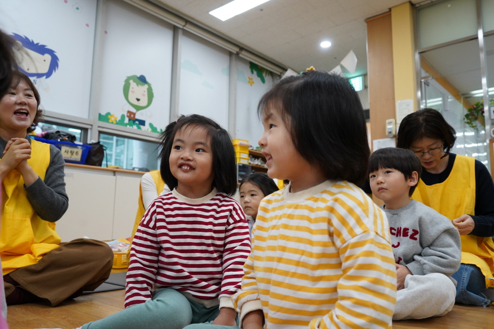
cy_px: 164
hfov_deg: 65.5
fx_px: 384
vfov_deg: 46.4
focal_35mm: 28
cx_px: 247
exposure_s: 1/125
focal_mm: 28
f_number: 5.6
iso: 2500
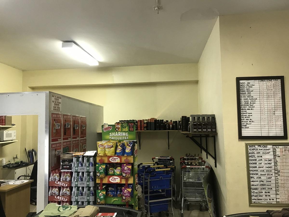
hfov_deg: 63.4
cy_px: 108
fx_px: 234
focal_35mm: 28
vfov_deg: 49.7
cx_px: 144
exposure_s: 1/17
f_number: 1.8
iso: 64
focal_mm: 3.99
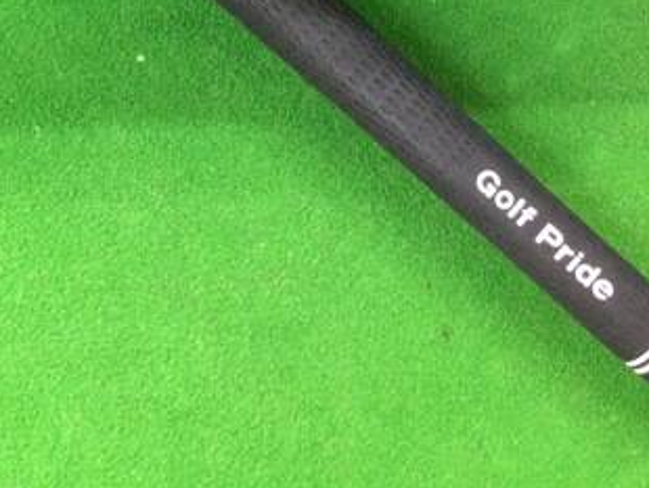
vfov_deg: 22.1
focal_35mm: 64
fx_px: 1201
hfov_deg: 30.2
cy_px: -8
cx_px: 285
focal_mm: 3.3
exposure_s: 1/24
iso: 200
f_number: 2.4
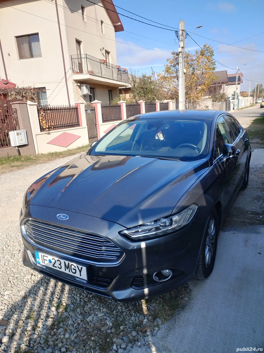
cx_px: 132
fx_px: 264
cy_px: 176
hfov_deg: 53.0
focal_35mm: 26
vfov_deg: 67.3
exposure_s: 1/371
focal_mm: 6.24
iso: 100
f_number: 1.8
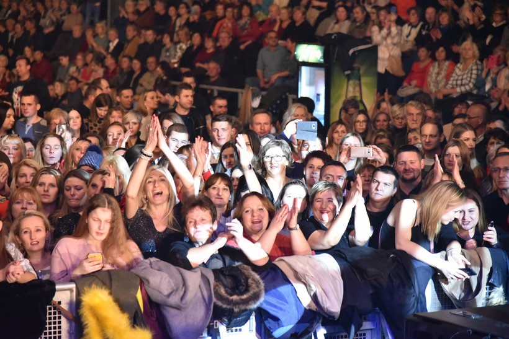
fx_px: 1697
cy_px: 170
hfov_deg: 17.1
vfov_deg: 11.4
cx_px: 254
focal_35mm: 120
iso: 10000
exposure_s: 1/320
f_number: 4
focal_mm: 120
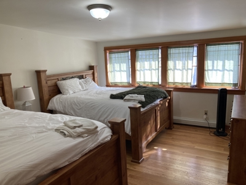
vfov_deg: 49.7
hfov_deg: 63.4
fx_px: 199
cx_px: 123
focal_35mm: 28
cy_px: 92
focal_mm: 3.99
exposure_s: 1/120
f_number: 1.8
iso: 80
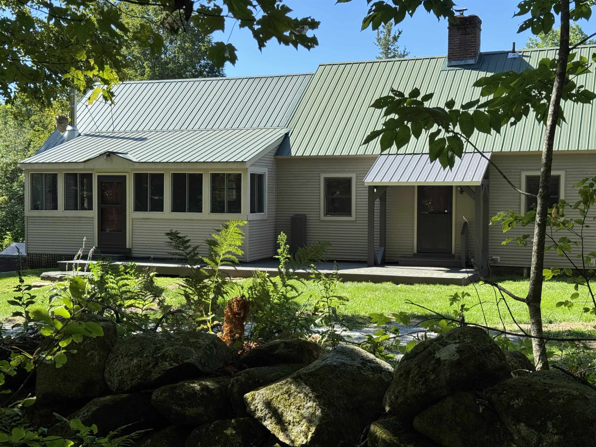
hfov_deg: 39.7
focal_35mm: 48
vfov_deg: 30.3
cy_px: 224
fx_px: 826
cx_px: 298
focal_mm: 6.76
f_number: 1.78
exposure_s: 1/1427
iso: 64
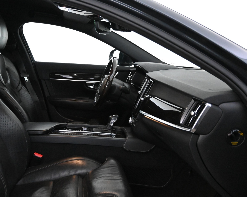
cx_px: 102
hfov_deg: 46.8
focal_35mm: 39
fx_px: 284
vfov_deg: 38.4
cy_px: 100
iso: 7200
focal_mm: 22.5
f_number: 4
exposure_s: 1/60
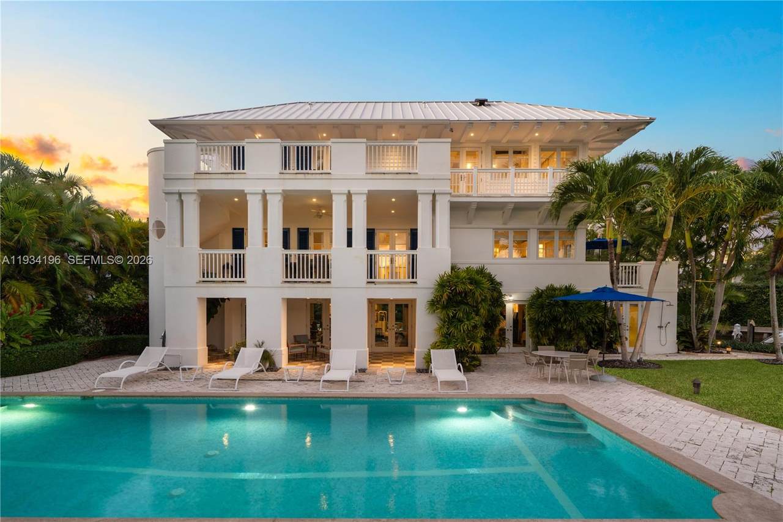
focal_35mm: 15
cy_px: 261
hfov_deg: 100.4
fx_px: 326
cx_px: 392
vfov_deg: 77.3
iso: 250
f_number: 10
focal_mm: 15
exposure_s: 1/6
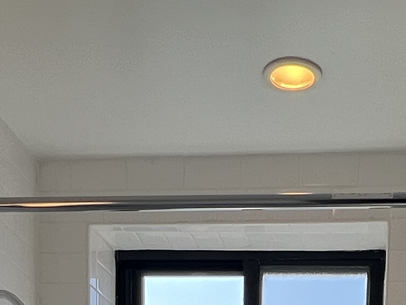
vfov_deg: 13.9
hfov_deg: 27.5
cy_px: 750
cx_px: 289
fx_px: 821
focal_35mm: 70
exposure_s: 1/264
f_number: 1.8
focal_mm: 1.57
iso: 32
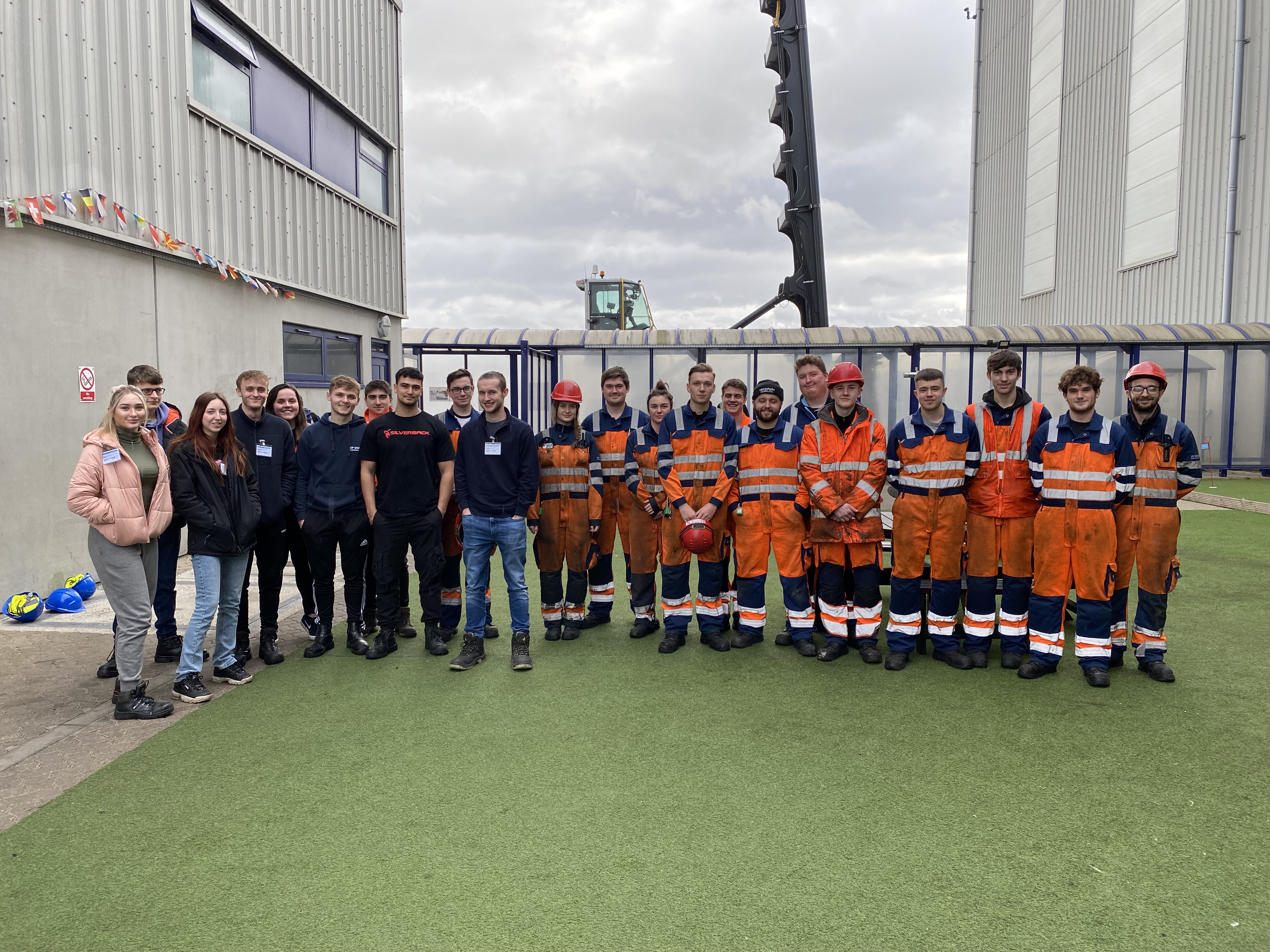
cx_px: 635
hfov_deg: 67.3
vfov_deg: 53.1
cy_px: 476
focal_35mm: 26
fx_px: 954
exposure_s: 1/407
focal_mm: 4.25
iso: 32
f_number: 1.8
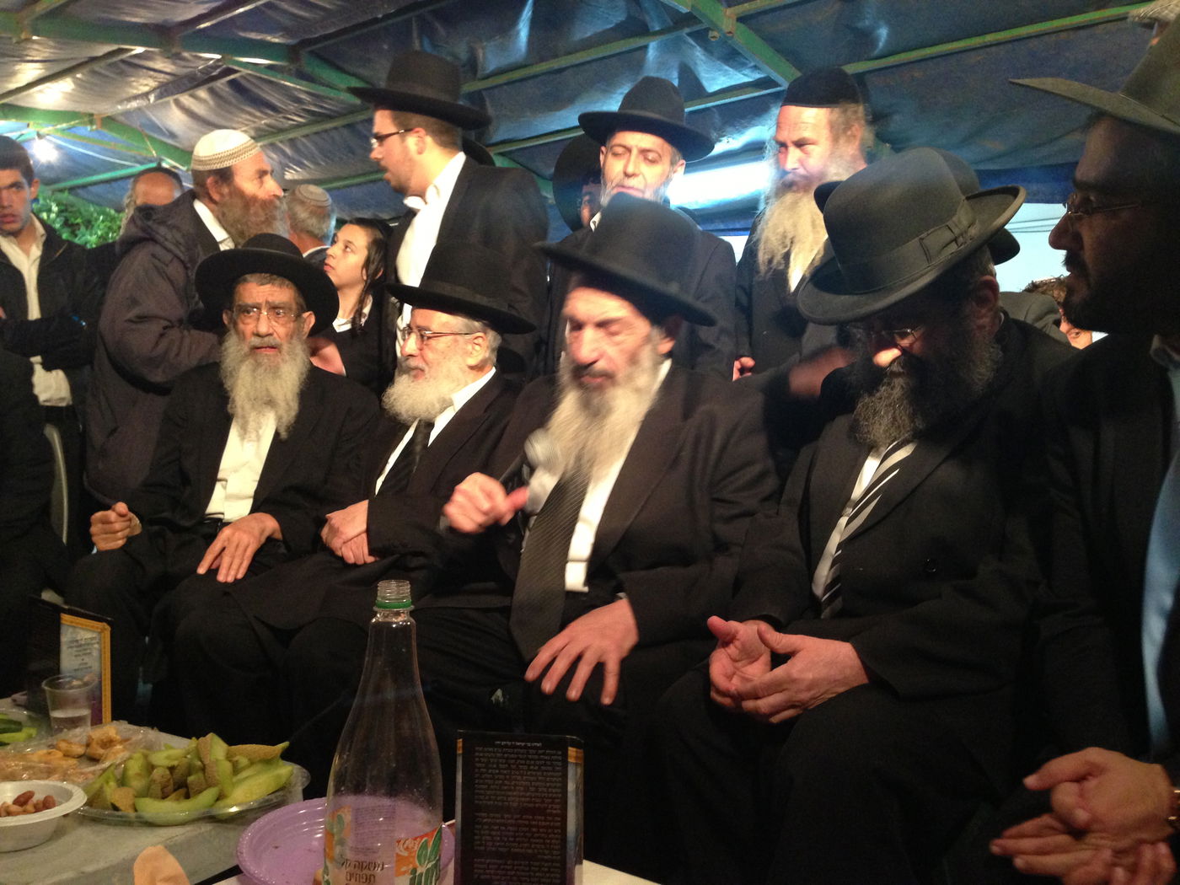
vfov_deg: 42.9
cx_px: 590
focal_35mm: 33
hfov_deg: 55.4
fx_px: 1125
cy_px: 442
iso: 400
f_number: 2.4
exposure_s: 1/15
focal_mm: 4.13
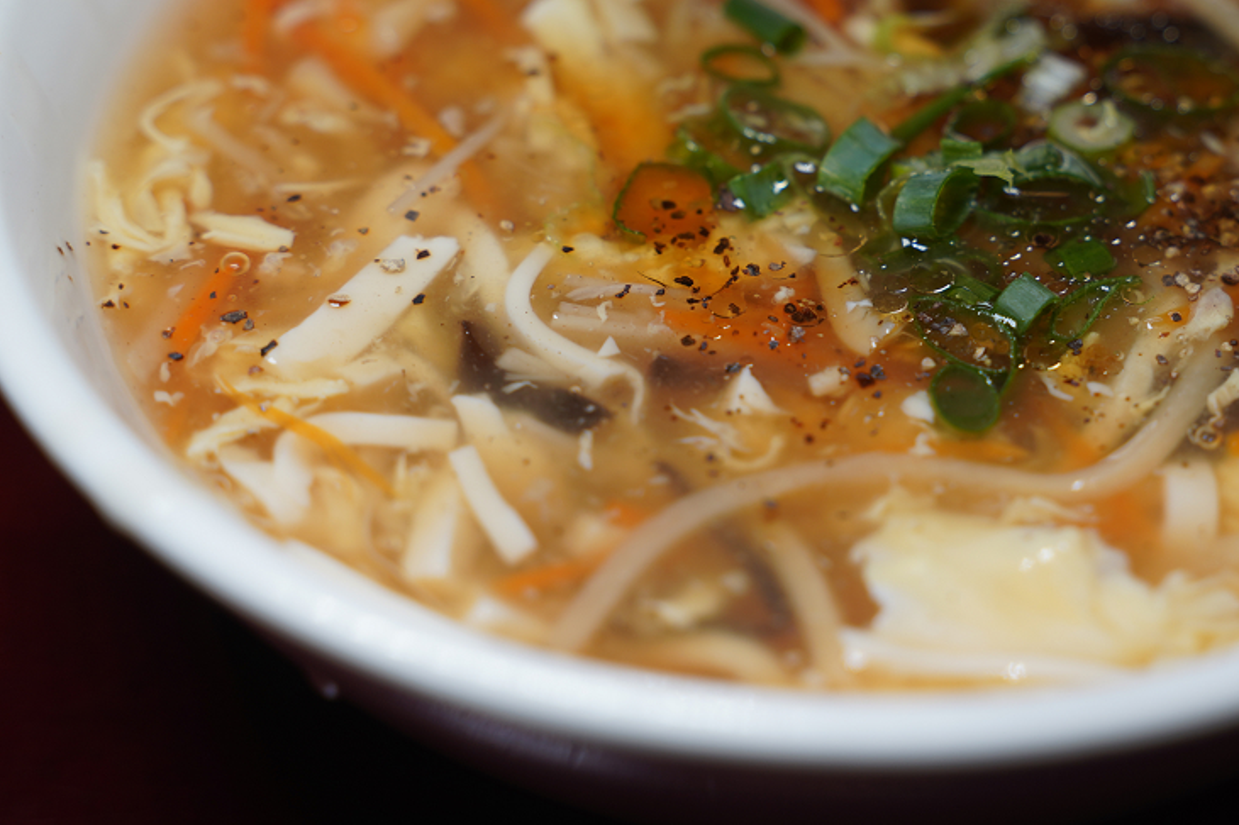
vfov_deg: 12.4
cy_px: 212
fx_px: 3785
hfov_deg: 18.5
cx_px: 853
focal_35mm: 110
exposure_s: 1/80
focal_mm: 67
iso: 125
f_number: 4
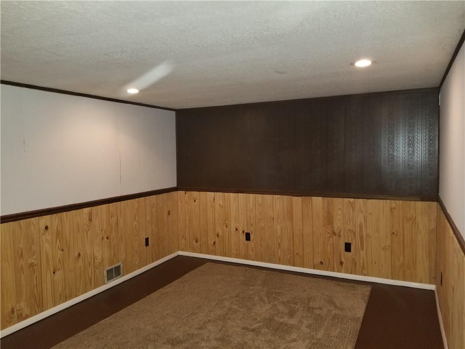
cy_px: 174
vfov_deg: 53.1
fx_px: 349
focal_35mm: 26
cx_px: 232
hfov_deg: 67.3
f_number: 1.7
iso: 200
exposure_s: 1/10
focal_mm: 4.25
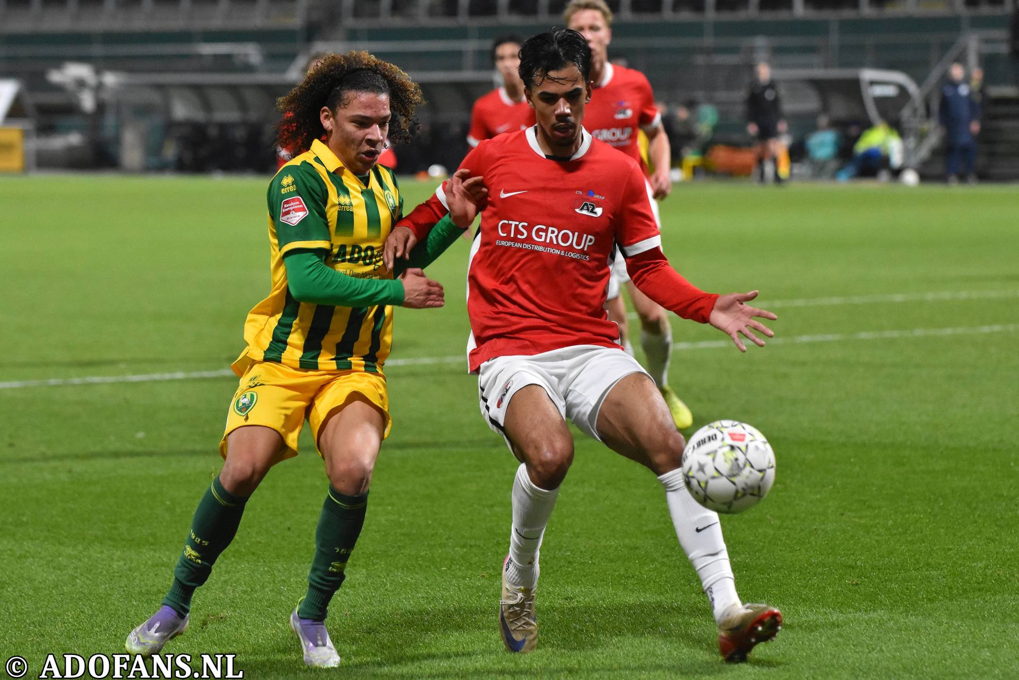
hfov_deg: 11.4
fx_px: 5095
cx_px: 510
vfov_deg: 7.6
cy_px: 340
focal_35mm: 180
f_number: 2.8
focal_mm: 120
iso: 4000
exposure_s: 1/500
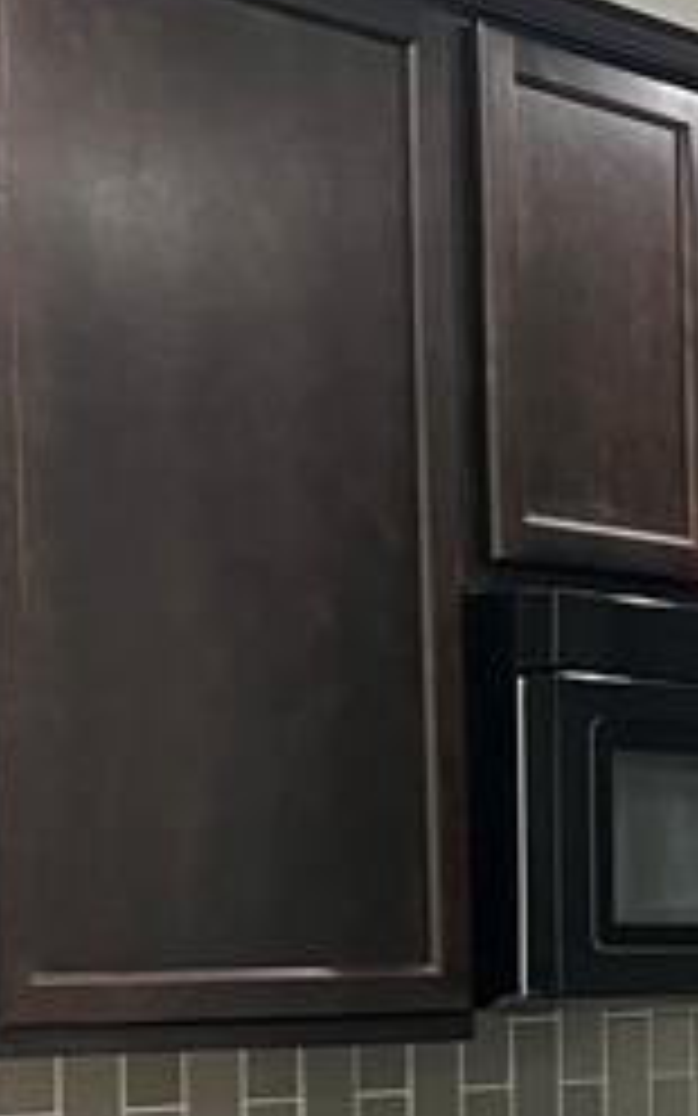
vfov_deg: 17.8
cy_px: 1116
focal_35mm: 114
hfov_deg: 10.3
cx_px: 1531
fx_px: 3470
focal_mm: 5.7
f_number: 1.5
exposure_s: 1/60
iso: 160
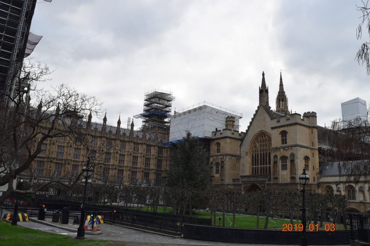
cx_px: 185
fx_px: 308
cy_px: 123
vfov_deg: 43.6
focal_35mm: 30
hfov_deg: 61.9
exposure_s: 1/250
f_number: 8
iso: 400
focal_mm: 20
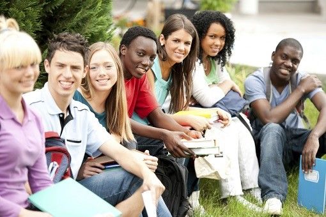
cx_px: 163
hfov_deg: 15.2
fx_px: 1222
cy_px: 108
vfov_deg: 10.2
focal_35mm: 135
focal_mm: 135
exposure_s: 1/500
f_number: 2.8
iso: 200
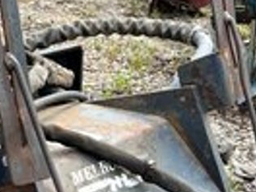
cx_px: -86
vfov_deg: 11.6
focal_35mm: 124
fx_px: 917
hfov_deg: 15.1
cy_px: 258
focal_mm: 5.1
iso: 50
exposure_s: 1/782
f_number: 1.6
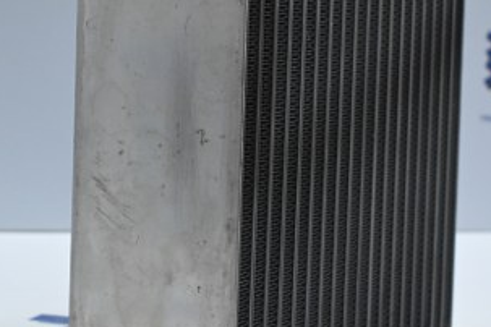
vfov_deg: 12.8
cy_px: 117
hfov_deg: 19.1
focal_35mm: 107
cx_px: 245
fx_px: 1459
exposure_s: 1/125
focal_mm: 36
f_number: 5.3
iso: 1600
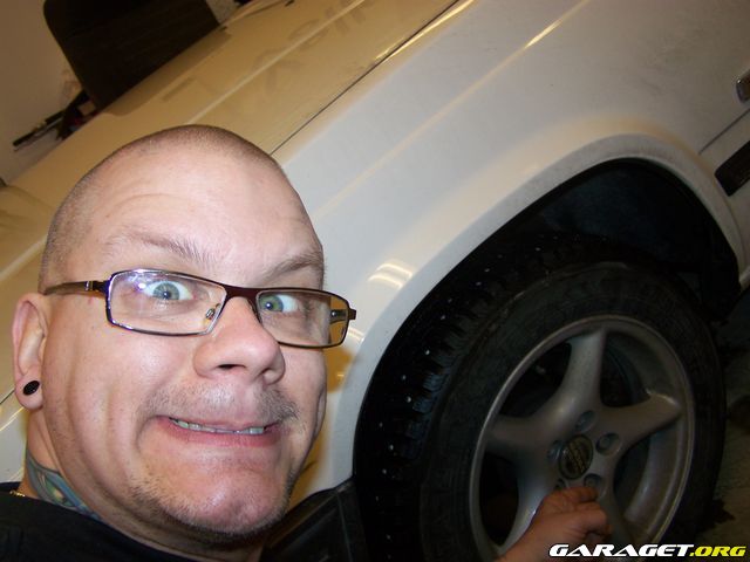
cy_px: 281
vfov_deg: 37.7
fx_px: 823
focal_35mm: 38
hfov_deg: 49.0
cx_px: 375
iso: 80
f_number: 2.8
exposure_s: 1/60
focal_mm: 6.3
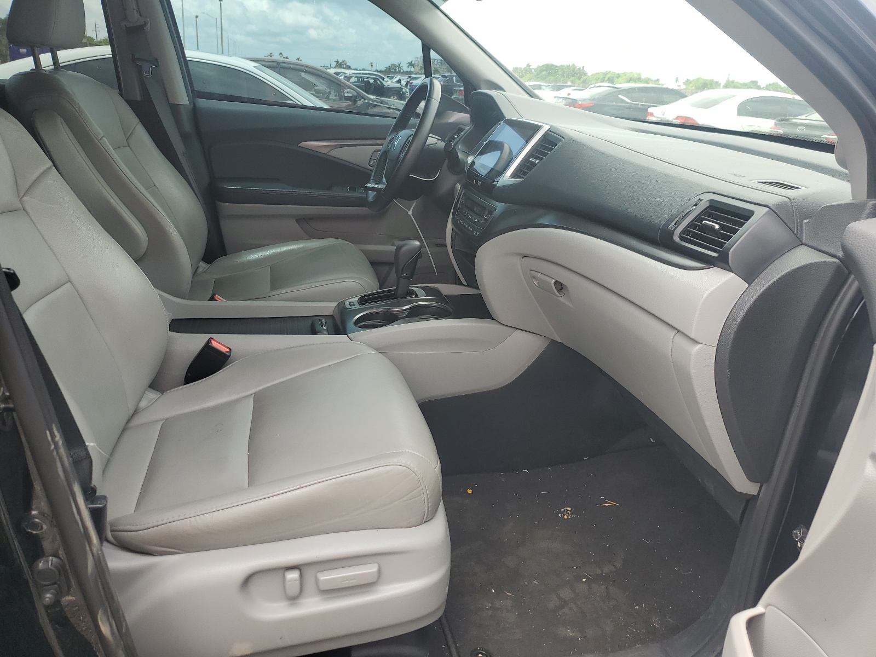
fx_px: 658
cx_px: 438
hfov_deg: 67.3
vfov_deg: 53.1
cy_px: 328
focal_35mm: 26
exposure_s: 1/476
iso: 50
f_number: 1.5
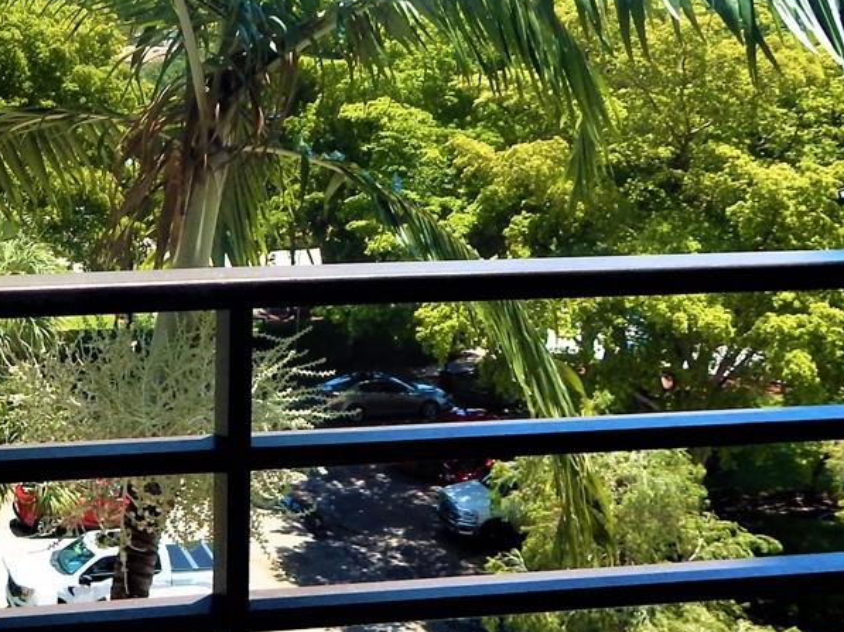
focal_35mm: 59
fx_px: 1438
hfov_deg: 30.5
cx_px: 7
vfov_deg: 24.2
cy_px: 86
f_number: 6
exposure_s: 1/400
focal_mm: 4
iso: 125
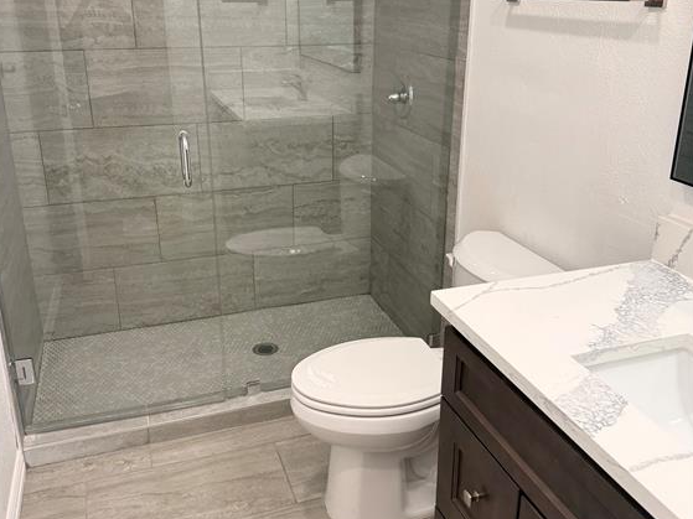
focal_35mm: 33
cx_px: 341
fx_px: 661
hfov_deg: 55.4
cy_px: 234
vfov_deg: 42.9
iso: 160
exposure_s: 1/120
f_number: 1.78
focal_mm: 6.76
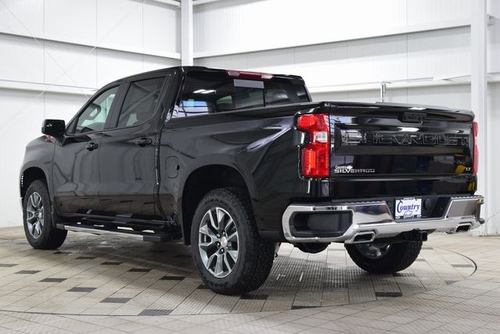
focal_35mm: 52
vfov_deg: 25.8
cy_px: 167
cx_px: 250
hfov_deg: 37.8
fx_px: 729
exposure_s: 1/15
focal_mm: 35
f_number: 6.3
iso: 640
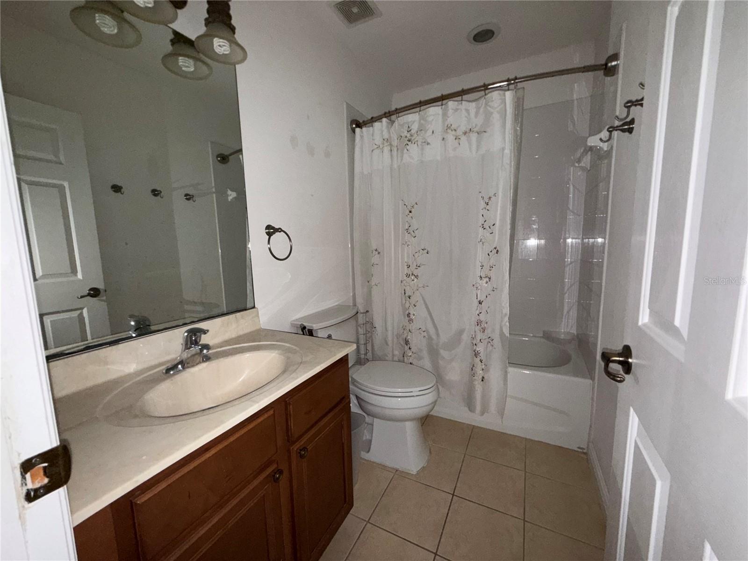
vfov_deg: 85.7
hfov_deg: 102.1
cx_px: 374
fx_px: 303
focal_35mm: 14
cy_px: 280
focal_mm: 2.22
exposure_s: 1/38
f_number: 2.2
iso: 160
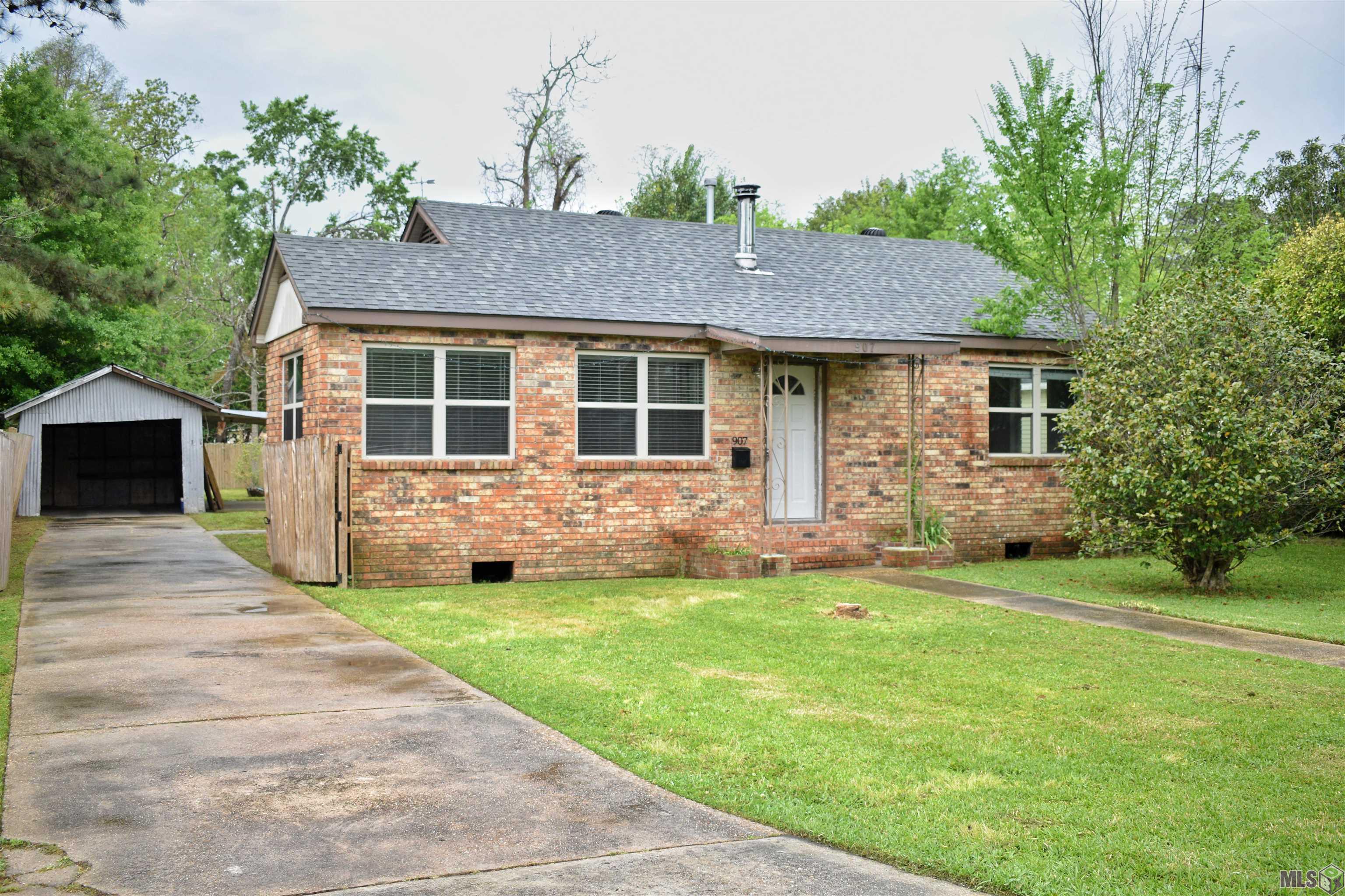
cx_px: 672
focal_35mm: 36
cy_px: 448
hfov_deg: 53.1
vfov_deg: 36.9
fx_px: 1345
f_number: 3.8
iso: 400
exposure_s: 1/160
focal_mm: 24
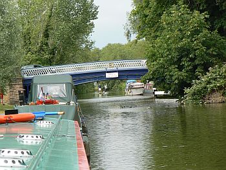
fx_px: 1117
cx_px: 113
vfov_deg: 8.7
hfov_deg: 11.6
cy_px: 85
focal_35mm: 171
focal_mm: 28.6
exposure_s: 1/125
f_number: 5.6
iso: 80
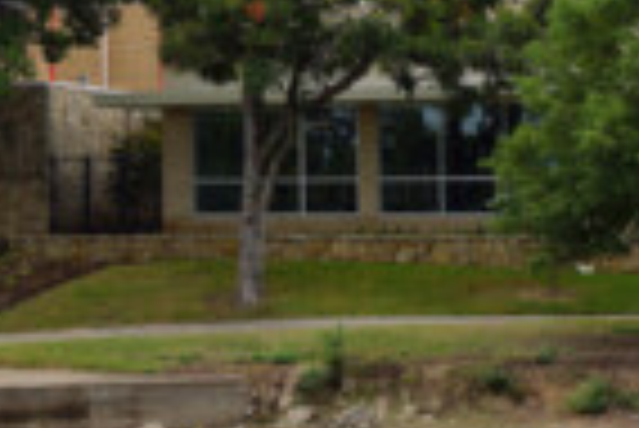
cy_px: -61
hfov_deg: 15.0
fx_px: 2399
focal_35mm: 135
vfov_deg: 10.1
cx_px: 36
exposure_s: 1/100
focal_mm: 32
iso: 100
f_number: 9
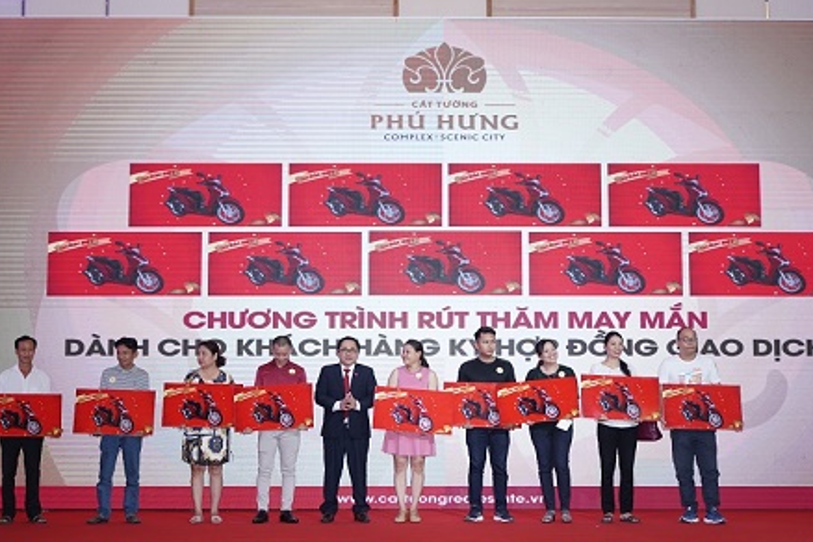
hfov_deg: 35.1
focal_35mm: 57
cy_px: 280
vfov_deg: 23.8
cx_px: 405
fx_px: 1287
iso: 500
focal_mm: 51
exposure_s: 1/100
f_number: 4
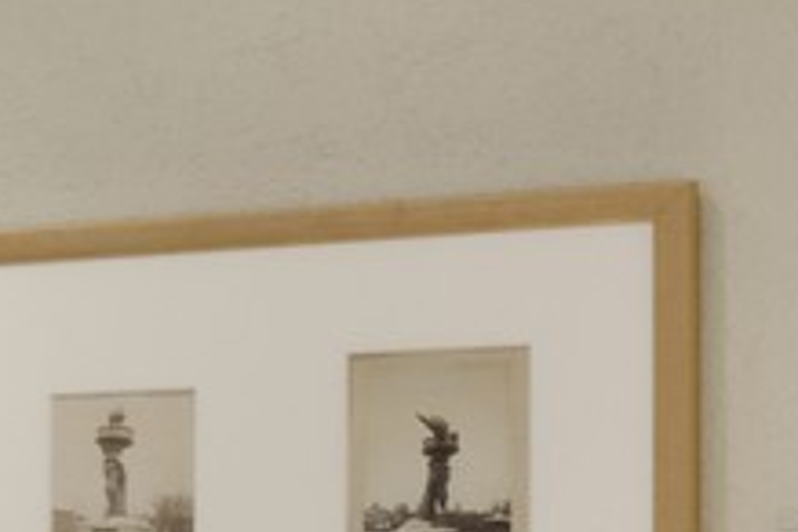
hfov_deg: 8.9
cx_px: -1829
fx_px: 3879
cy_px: 692
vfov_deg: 7.8
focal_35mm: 175
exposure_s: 1/1.67
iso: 200
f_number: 8
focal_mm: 24
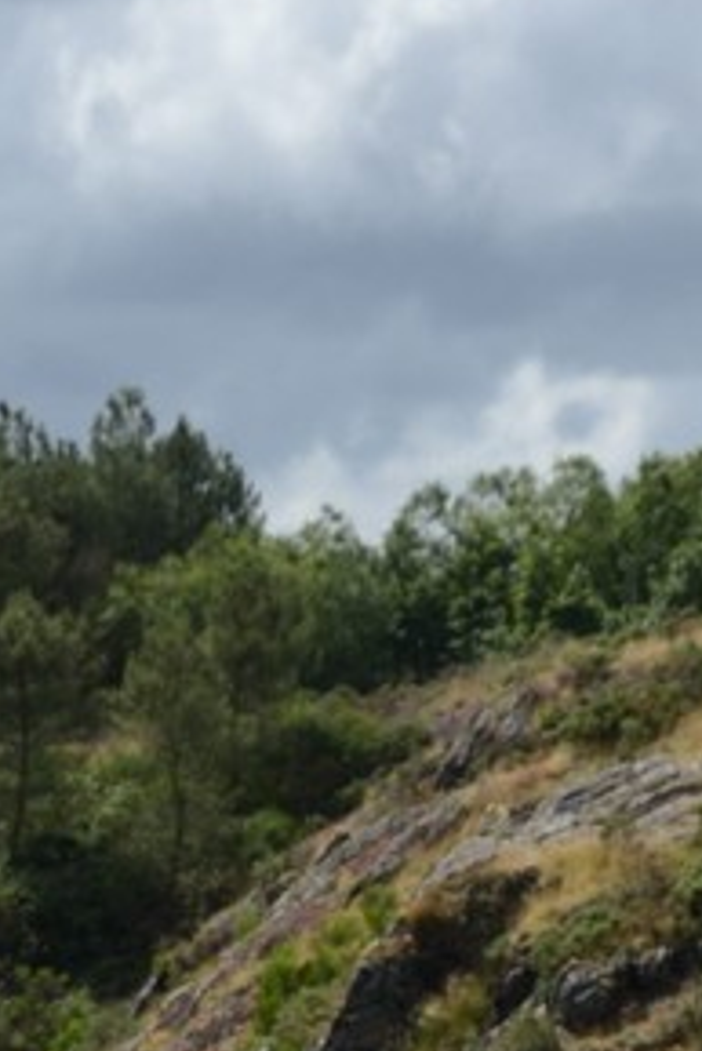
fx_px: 6135
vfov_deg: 8.7
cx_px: 147
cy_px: 2691
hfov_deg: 6.5
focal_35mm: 210
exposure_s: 1/160
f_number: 13
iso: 200
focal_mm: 38
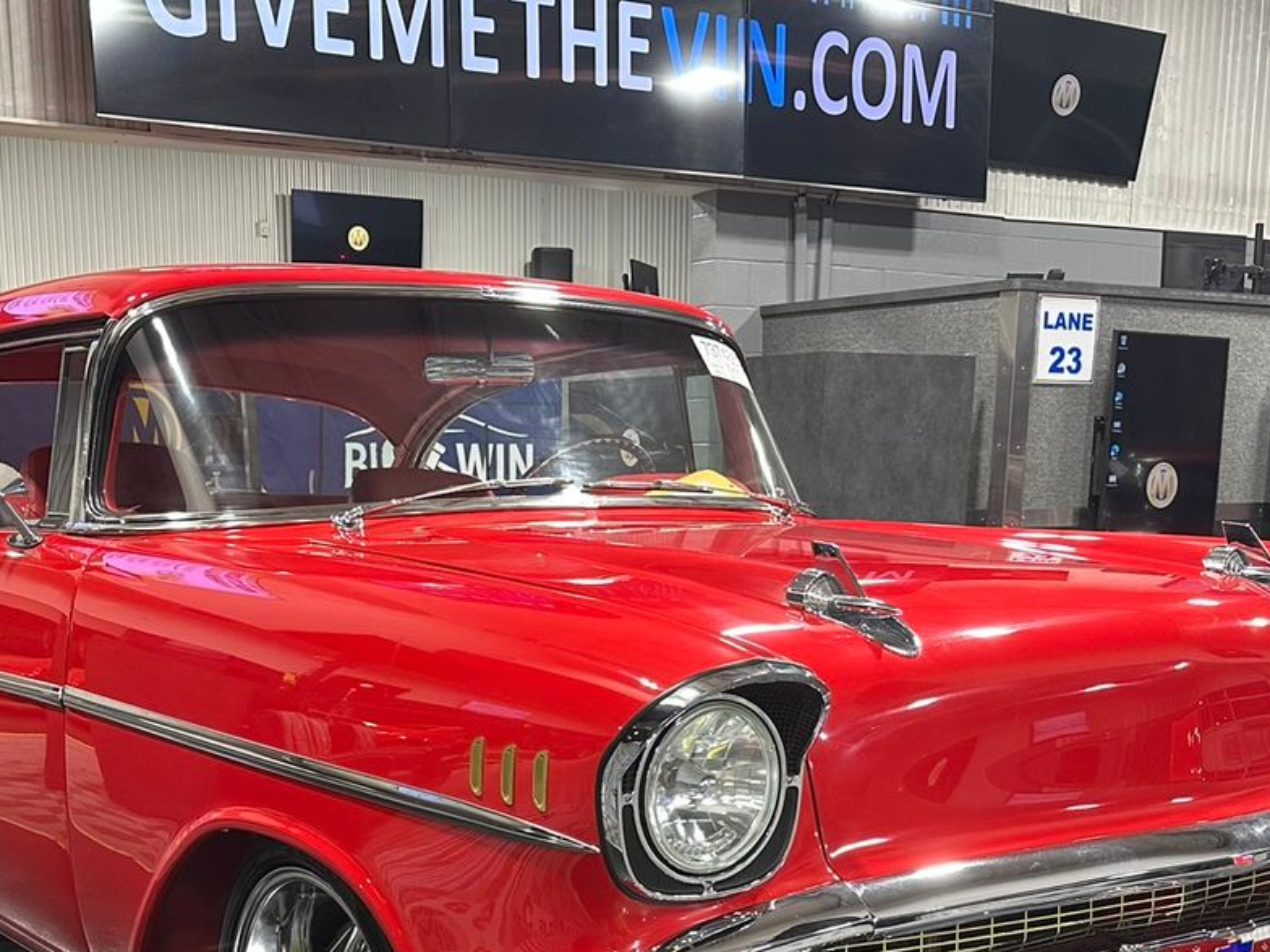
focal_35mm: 49
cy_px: 894
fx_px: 1798
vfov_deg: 28.3
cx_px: 591
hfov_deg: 38.9
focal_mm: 6.86
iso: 160
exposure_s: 1/60
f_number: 1.78
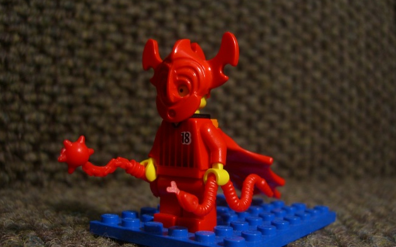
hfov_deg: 48.2
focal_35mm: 41
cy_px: 133
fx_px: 442
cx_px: 199
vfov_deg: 31.2
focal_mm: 7.9
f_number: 2.8
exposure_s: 1/8
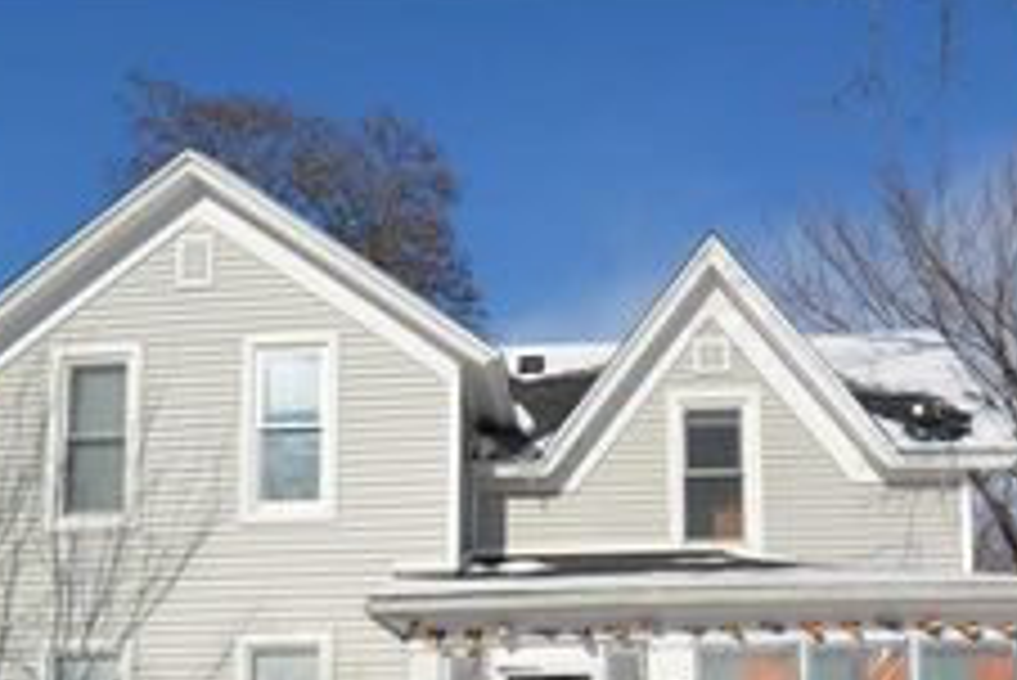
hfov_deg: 45.3
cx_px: 482
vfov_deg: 28.6
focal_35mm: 43
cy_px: 723
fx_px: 1218
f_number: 9
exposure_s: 1/400
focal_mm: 13
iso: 100
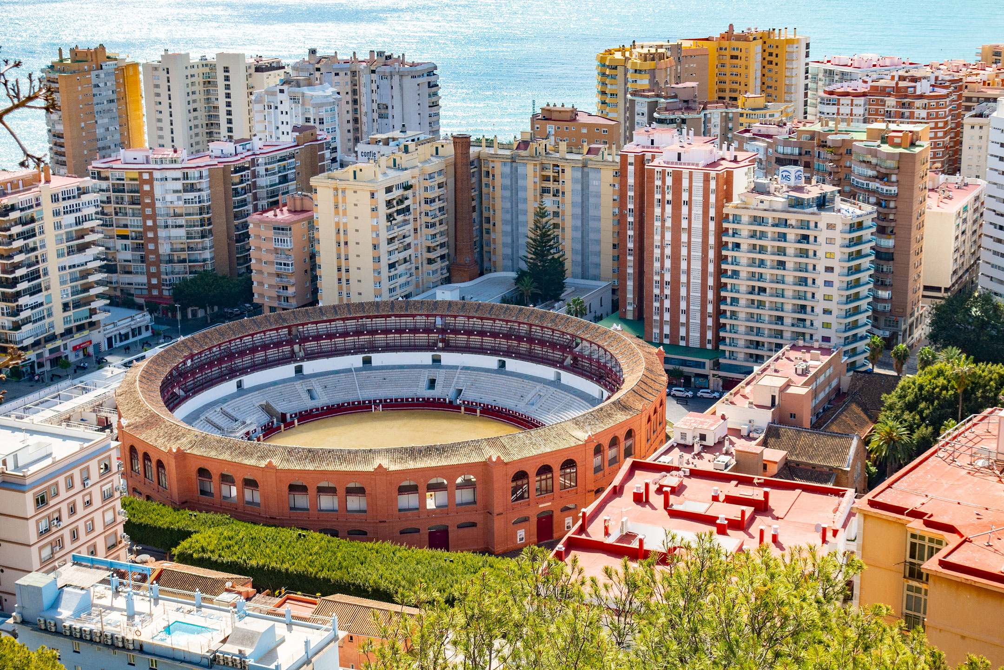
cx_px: 502
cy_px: 335
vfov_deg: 24.2
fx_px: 1562
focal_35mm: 56
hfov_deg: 35.6
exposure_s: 1/1000
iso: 125
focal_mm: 20.43
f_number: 4
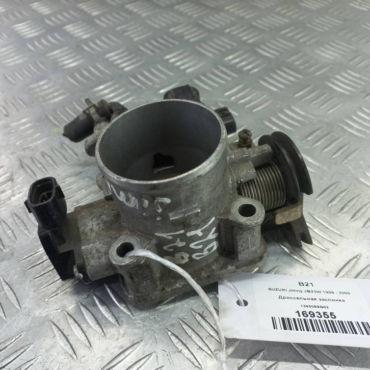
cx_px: 182
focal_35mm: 30
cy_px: 186
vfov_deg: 54.0
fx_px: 363
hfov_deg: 54.0
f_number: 1.8
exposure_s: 1/50
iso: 64
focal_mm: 4.6
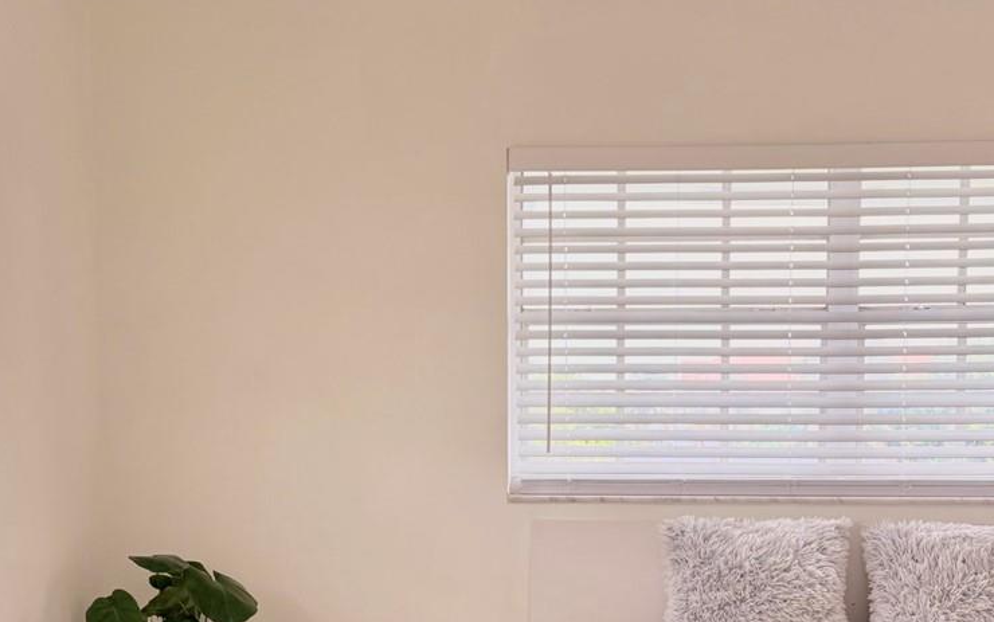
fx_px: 1490
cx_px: 533
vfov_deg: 23.1
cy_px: 537
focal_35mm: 55
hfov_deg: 36.9
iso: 125
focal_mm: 6.76
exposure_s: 1/229
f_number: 1.78
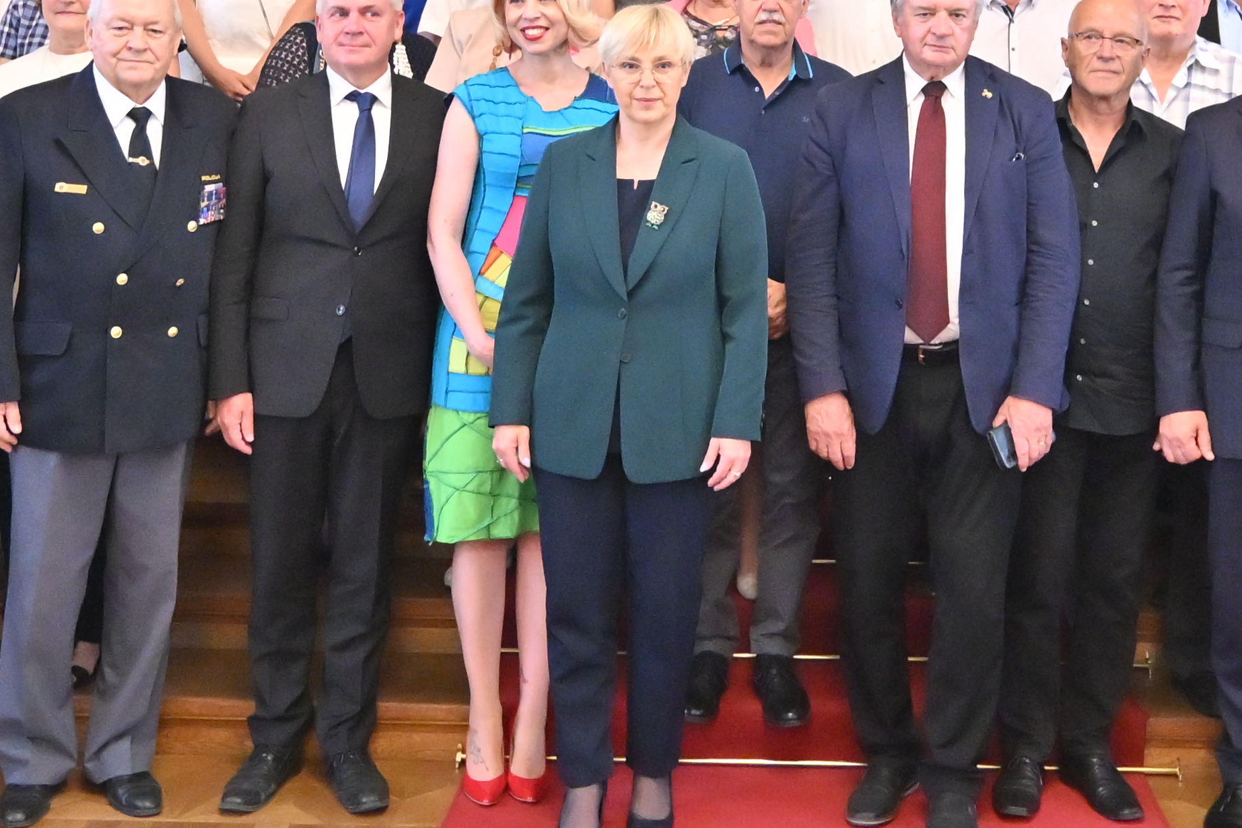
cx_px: 815
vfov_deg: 21.8
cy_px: -67
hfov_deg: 33.7
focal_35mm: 59
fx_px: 2035
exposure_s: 1/250
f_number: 3.5
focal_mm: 18
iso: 3200
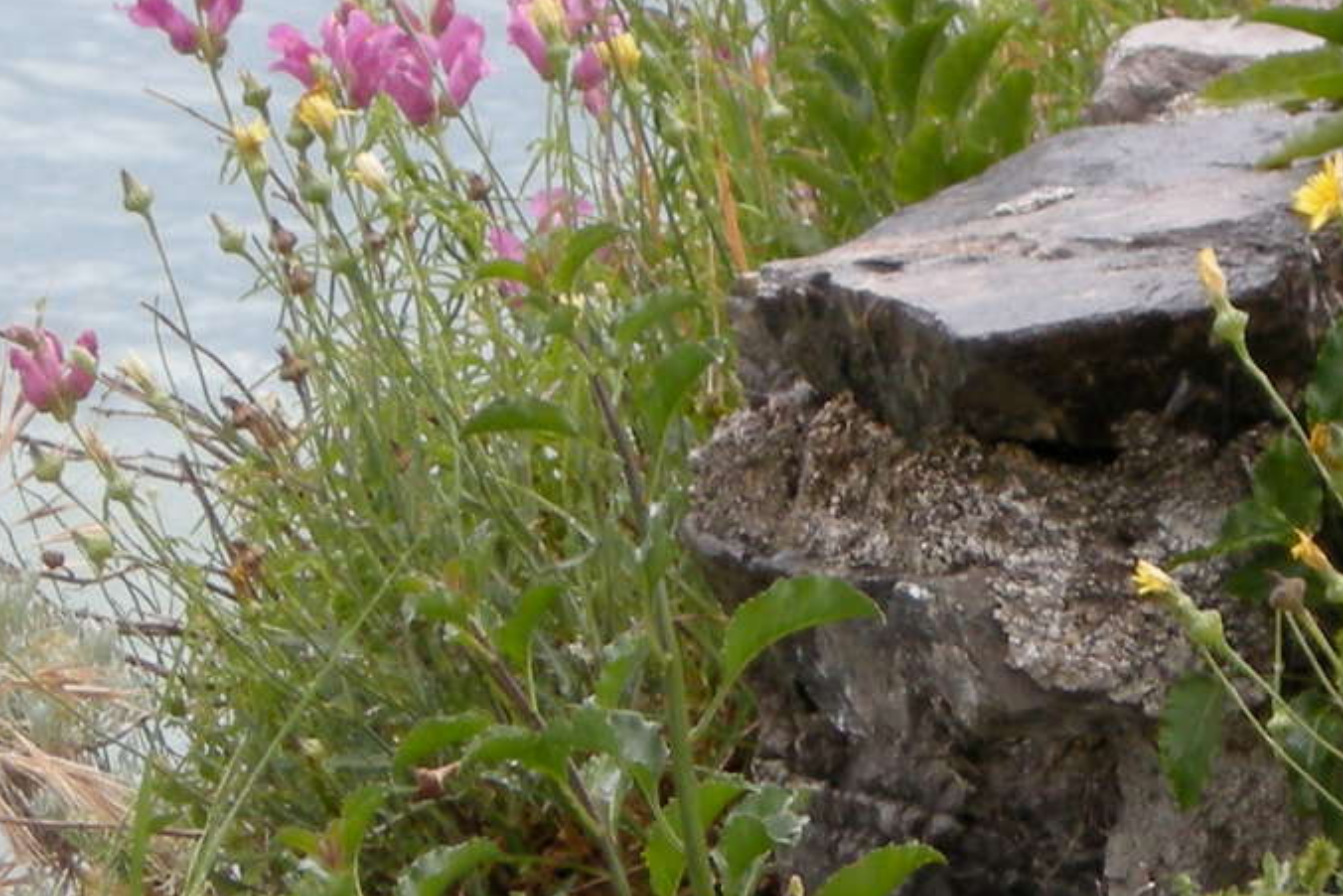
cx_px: 1826
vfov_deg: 3.7
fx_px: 13917
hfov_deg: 5.5
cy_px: 383
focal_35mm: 373
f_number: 4.7
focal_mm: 21.5
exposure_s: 1/84
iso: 64
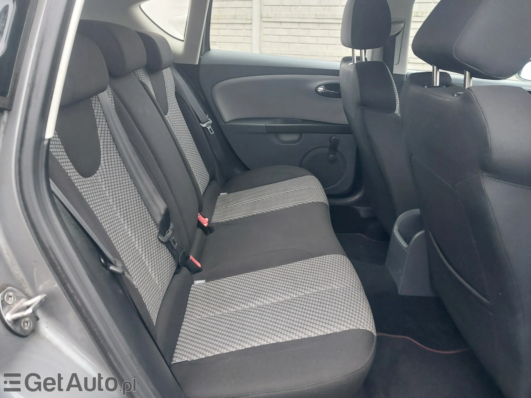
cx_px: 266
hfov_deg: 60.0
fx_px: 460
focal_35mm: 30
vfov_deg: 46.8
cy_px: 199
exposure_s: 1/50
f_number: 1.8
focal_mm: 4.6
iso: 400
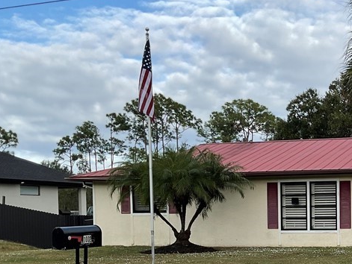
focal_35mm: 63
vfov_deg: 22.7
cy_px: 245
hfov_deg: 28.2
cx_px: 380
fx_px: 641
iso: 16
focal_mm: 3
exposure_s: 1/816
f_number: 1.8
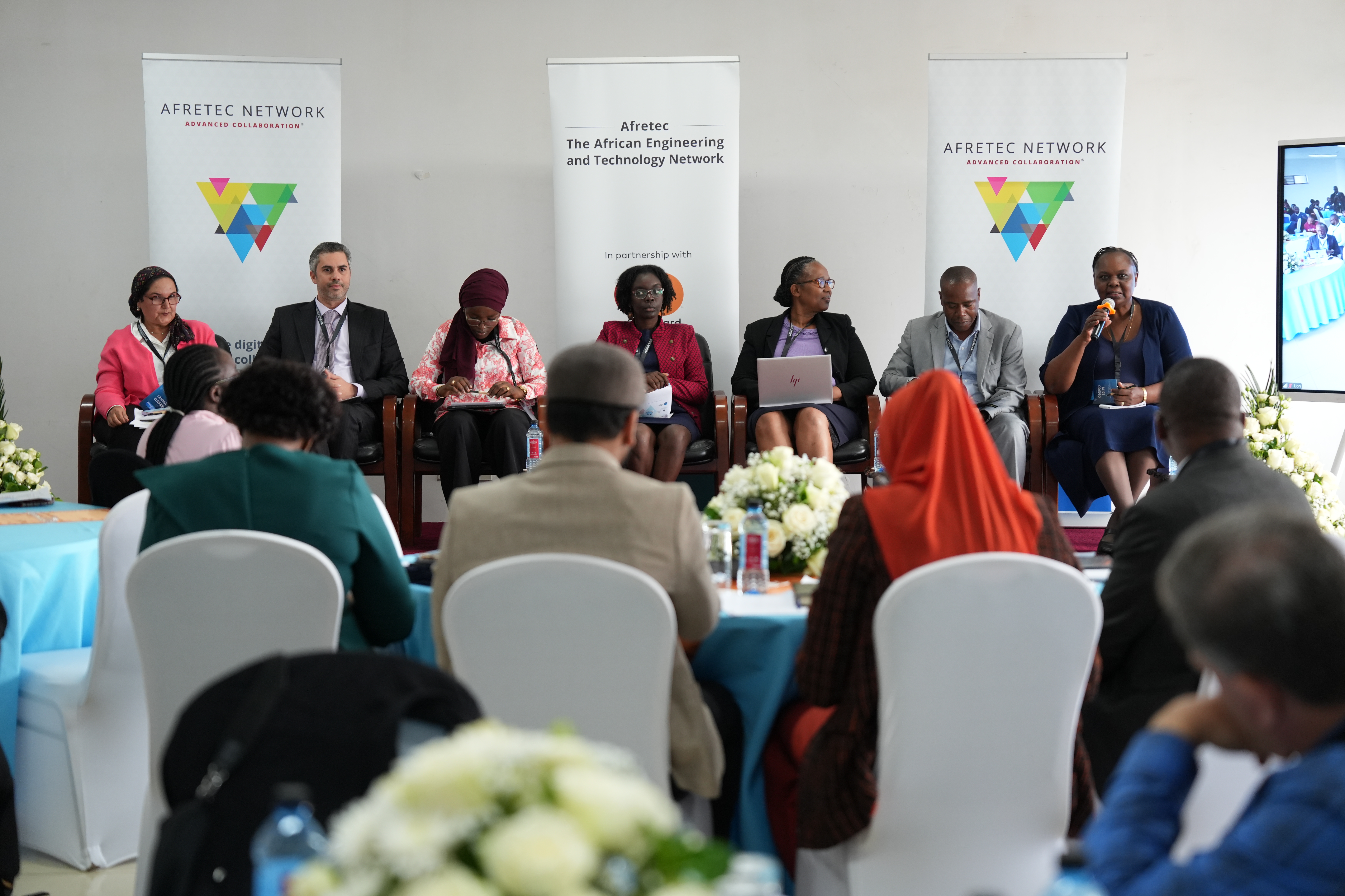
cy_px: 448
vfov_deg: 19.5
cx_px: 672
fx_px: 2615
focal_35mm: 70
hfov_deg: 28.8
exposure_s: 1/60
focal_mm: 70
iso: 1250
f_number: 2.8
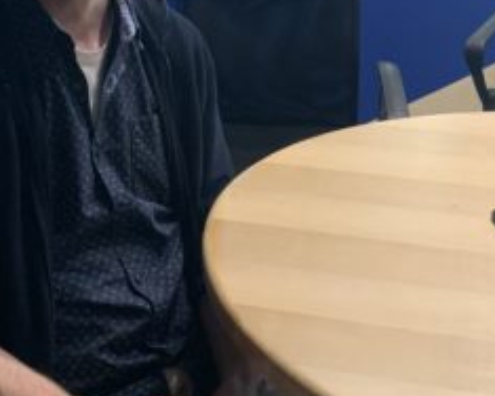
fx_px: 967
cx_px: 236
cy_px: 46
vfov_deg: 22.6
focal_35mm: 66
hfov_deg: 28.7
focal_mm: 4.25
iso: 250
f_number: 1.8
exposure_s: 1/60
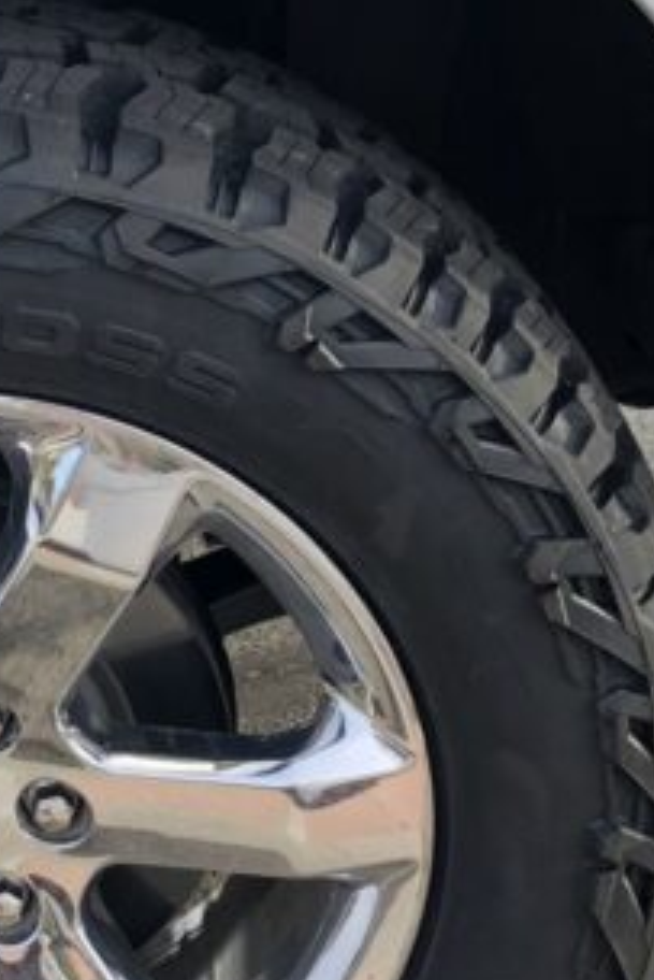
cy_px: 506
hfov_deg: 13.7
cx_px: -48
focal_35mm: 98
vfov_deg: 20.8
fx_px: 2667
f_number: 1.8
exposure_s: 1/120
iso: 20
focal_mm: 4
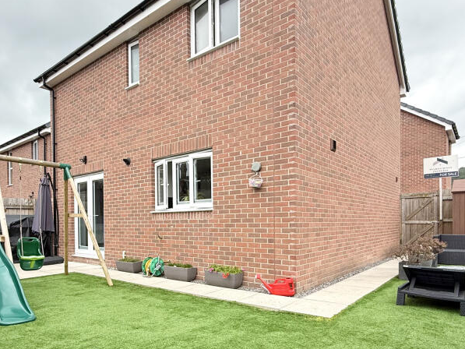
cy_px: 227
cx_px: 205
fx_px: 322
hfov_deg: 71.3
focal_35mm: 24
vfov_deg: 55.8
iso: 50
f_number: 2.2
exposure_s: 1/430
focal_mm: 2.22
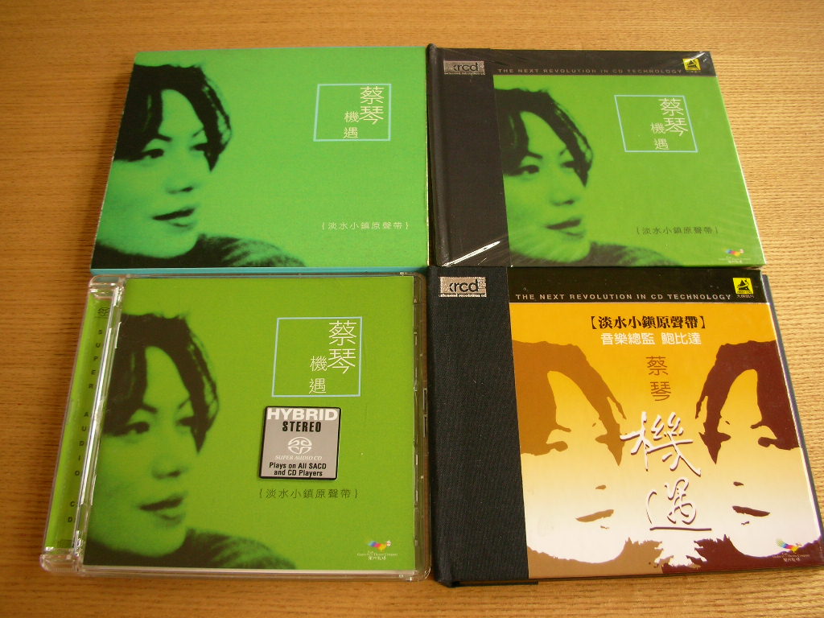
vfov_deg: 40.7
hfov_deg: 52.6
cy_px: 309
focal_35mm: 35
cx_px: 412
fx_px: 833
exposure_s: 1/36.6
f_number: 3
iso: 50
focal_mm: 5.8
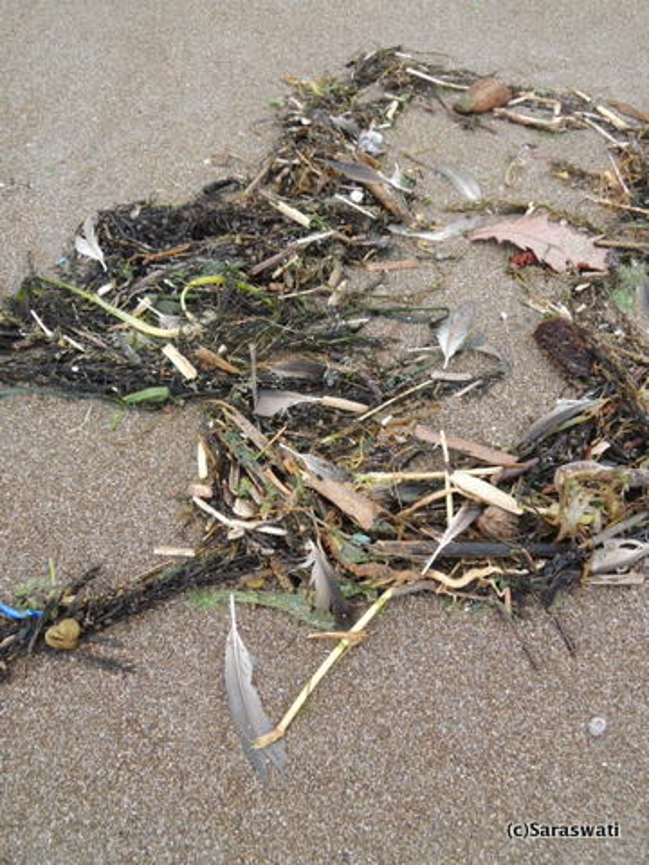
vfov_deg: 71.6
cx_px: 324
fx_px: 600
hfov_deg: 56.8
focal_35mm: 24
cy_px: 432
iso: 100
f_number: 2.8
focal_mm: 4.3
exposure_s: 1/125
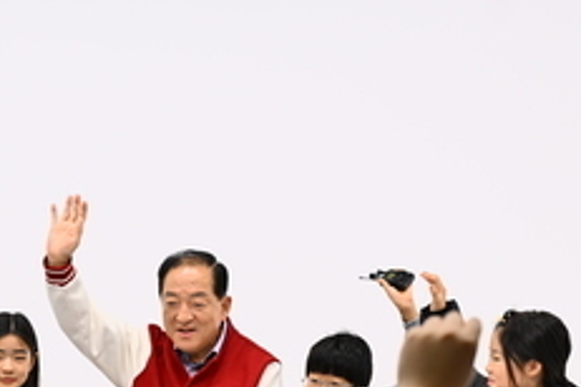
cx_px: -5
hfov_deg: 15.1
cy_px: 383
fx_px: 2146
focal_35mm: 133
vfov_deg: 10.2
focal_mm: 49
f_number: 4
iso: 125
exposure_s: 1/200
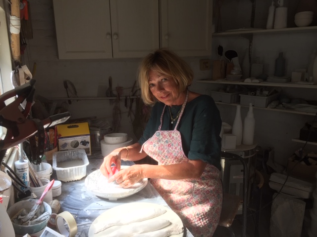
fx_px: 266
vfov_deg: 48.2
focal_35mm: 29
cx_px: 158
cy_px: 118
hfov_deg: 61.7
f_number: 2.2
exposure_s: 1/100
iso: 32
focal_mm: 4.15
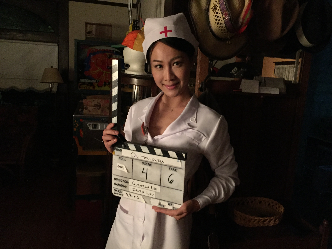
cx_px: 166
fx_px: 278
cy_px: 124
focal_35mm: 29
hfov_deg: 61.7
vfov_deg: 48.2
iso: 320
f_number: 2.2
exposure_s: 1/15
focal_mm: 4.15
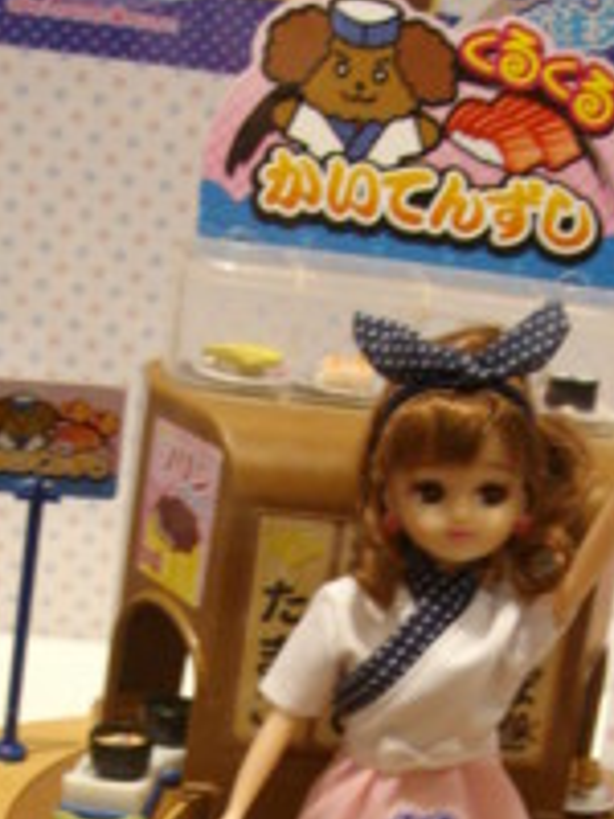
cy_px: 905
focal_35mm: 81
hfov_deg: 18.2
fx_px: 1916
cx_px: 327
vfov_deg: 22.7
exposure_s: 1/60
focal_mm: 6
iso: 160
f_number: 2.7
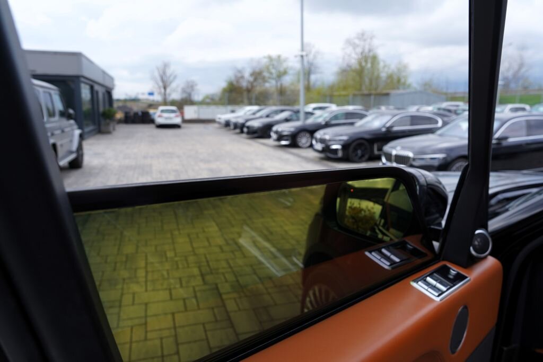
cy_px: 181
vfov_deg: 53.1
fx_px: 362
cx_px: 272
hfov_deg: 73.7
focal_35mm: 24
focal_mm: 24
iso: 100
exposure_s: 1/200
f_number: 7.1
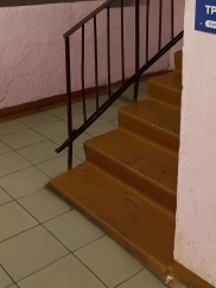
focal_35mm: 52
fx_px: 433
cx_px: 120
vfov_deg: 34.2
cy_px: 13
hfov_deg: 28.0
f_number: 1.9
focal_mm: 5.52
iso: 500
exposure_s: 1/30
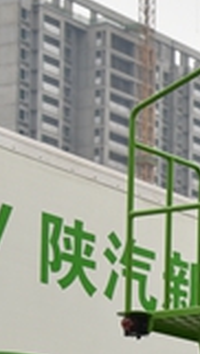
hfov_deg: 5.8
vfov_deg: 11.2
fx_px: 1738
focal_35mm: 185
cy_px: 513
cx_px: 754
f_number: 5.6
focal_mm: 34
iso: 400
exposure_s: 1/125
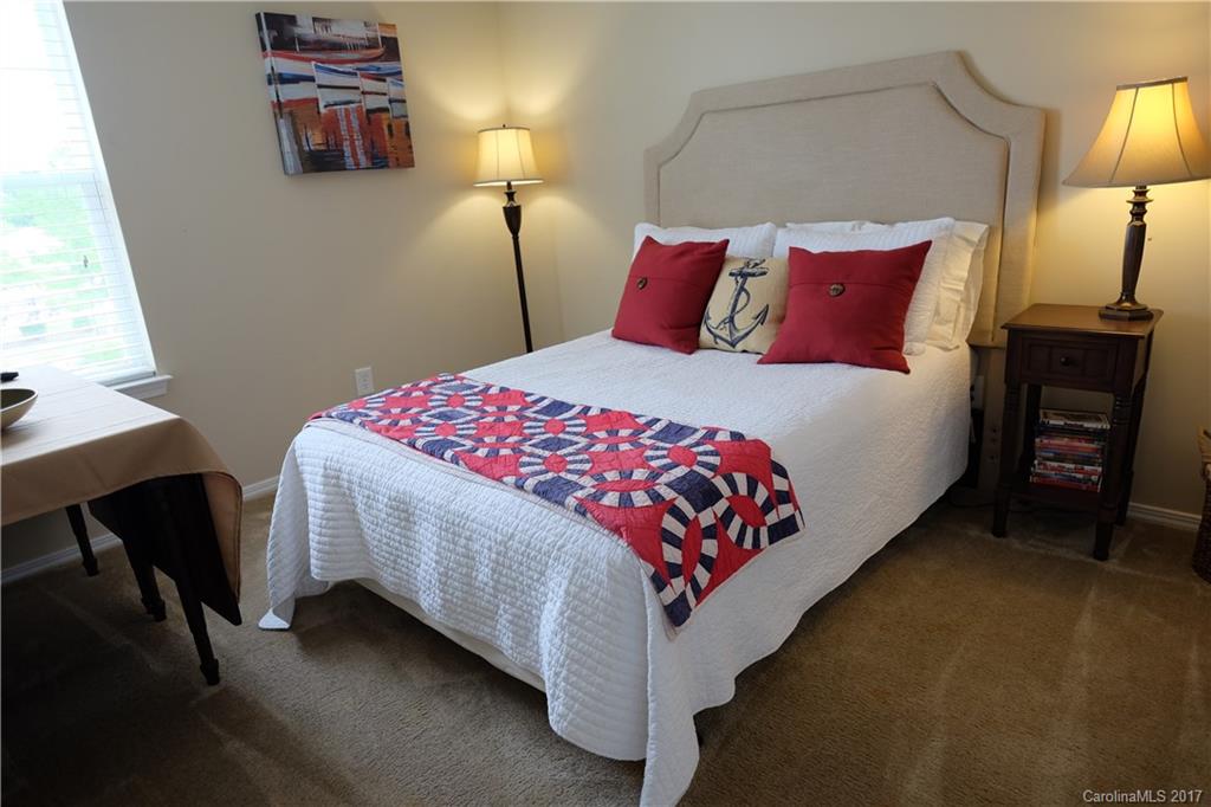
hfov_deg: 81.2
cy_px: 404
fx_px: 706
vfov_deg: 59.5
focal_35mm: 21
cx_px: 606
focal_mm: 14
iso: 400
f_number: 2.8
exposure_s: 1/45
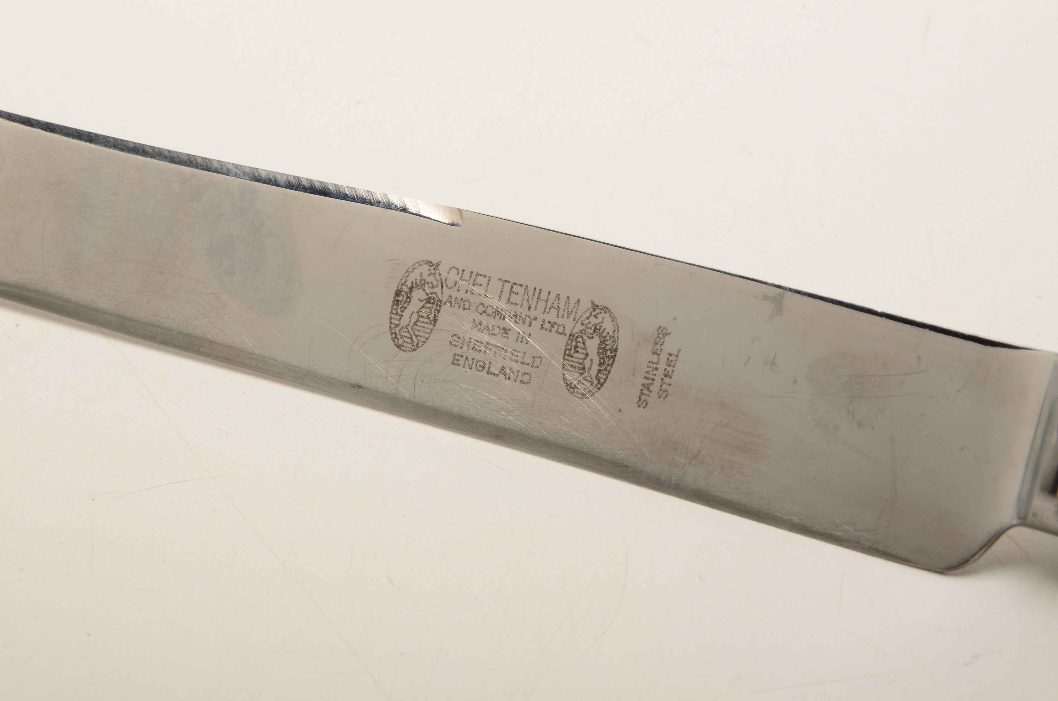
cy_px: 350
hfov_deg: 13.1
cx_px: 529
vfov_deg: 8.7
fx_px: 4619
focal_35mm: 158
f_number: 22
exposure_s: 1/160
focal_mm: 105
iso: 200
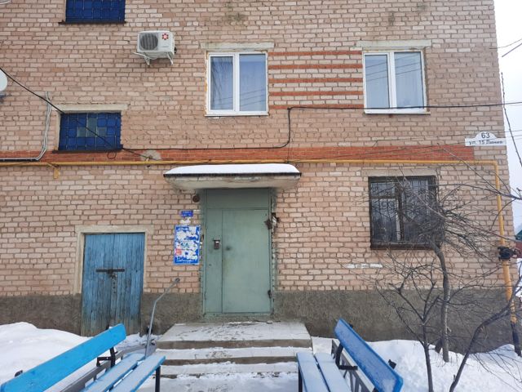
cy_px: 196
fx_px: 377
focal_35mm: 25
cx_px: 261
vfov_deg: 54.9
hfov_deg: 69.4
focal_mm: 4.6
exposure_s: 1/420
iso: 32
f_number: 2
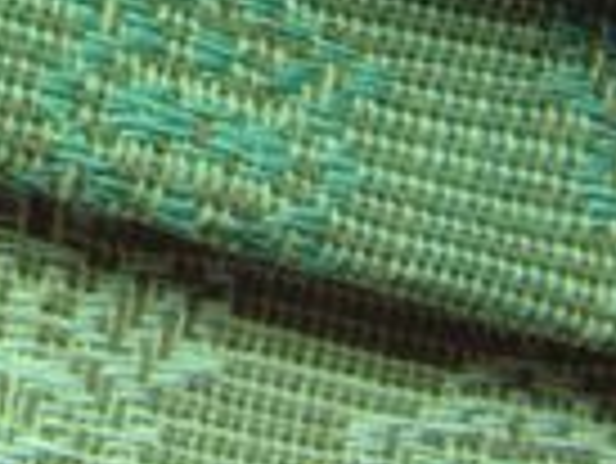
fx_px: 3046
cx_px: -76
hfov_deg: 11.4
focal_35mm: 171
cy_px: -185
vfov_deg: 8.5
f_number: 3.5
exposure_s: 1/15
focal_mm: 6.6
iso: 200
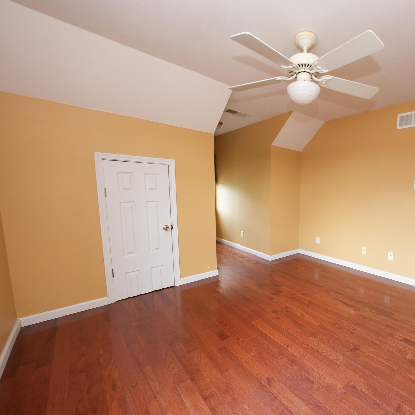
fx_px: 217
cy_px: 213
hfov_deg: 82.3
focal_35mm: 16
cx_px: 298
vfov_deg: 87.4
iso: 1600
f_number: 3.5
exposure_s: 1/160
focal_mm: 12
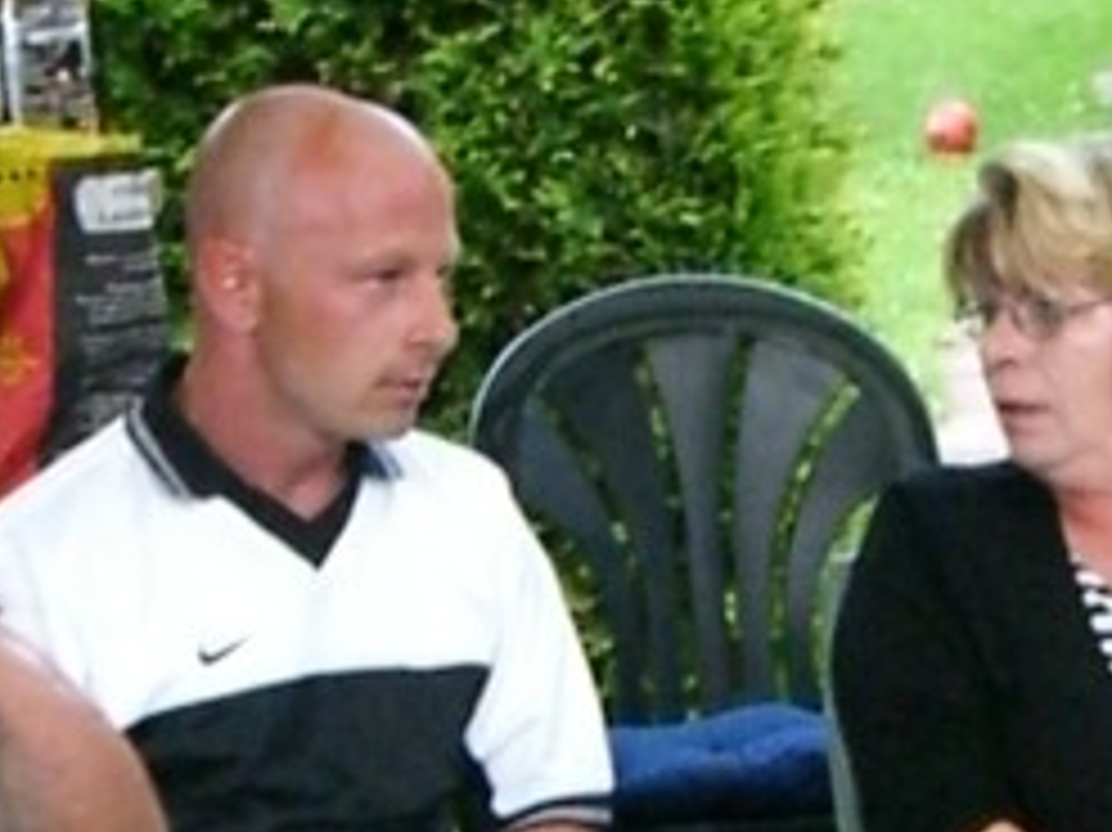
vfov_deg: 12.0
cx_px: 869
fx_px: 3949
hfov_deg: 15.9
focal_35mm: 123
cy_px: 679
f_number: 2.7
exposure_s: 1/60
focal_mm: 6.2
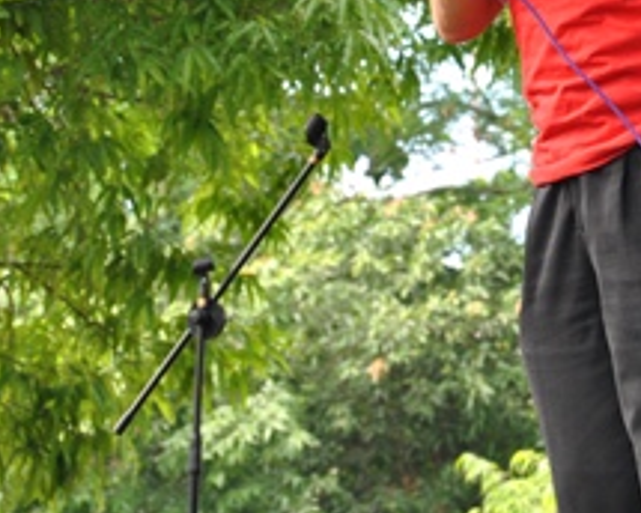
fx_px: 4371
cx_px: 462
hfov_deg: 8.4
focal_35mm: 230
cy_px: 110
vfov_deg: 6.7
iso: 200
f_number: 5.6
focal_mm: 55
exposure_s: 1/125
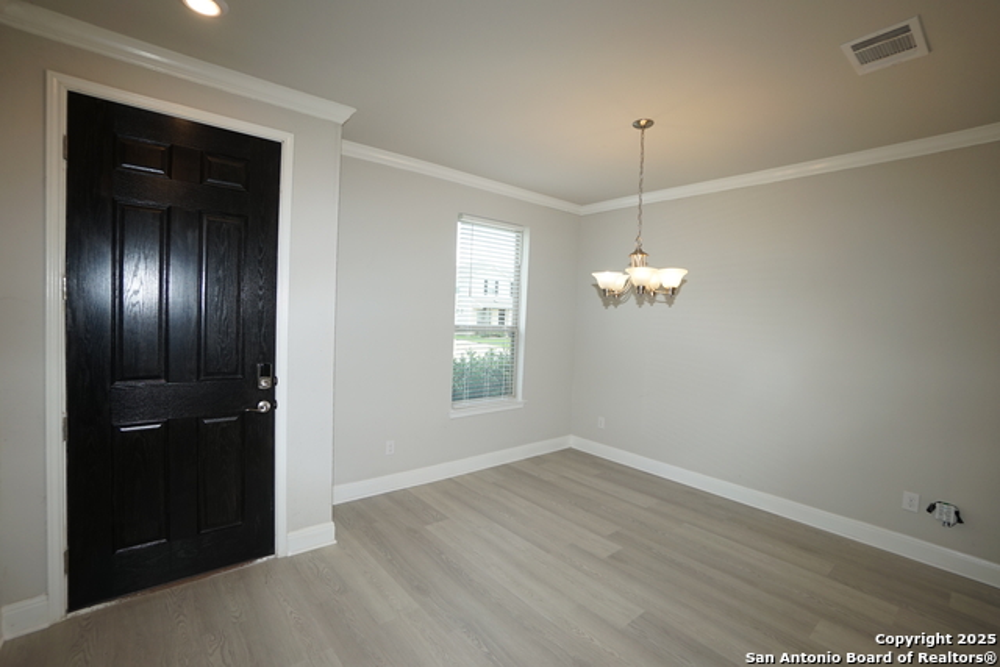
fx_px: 417
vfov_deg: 77.4
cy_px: 334
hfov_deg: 100.4
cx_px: 500
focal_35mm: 15
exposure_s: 1/60
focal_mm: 10
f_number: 4
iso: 100
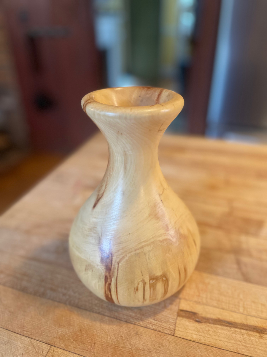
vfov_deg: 67.3
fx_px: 267
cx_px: 134
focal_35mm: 26
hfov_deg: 53.1
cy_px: 178
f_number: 1.6
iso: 250
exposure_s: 1/60
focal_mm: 4.2
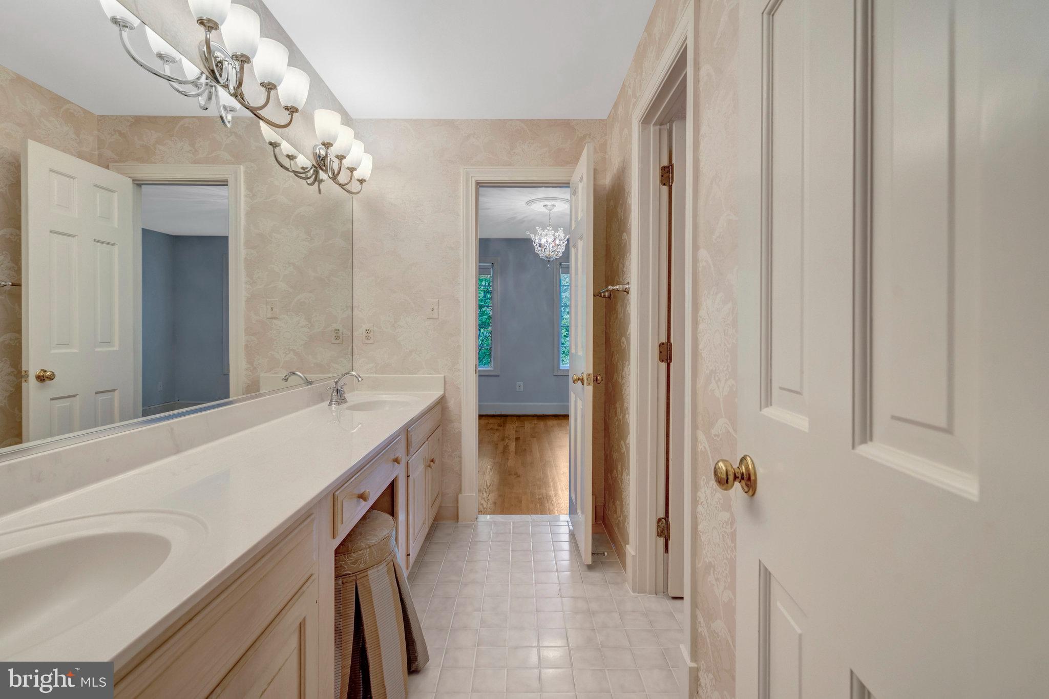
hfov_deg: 96.7
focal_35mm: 16
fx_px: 466
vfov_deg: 73.7
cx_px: 524
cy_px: 350
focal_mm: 16
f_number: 8
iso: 1250
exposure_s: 1/50
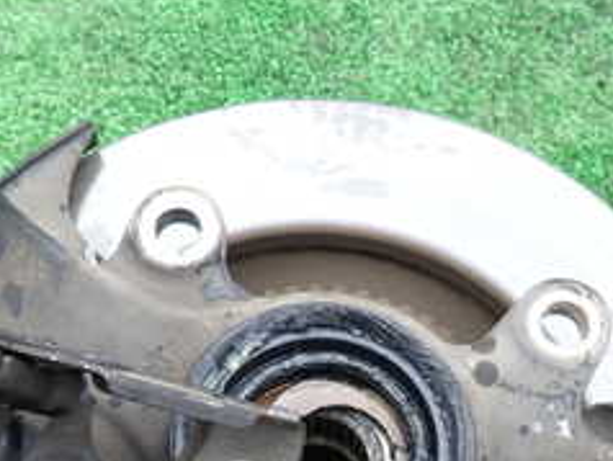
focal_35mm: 63
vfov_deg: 22.2
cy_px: 489
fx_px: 1117
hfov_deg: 30.7
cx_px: 276
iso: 100
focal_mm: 4.5
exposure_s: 1/100
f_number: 2
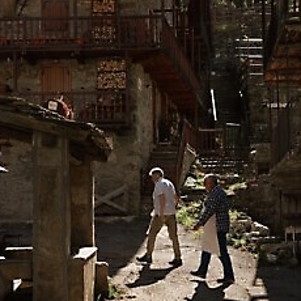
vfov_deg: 20.9
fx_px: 817
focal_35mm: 83
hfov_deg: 20.9
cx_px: 175
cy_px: 181
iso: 50
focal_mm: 50
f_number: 4.5
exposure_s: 1/400
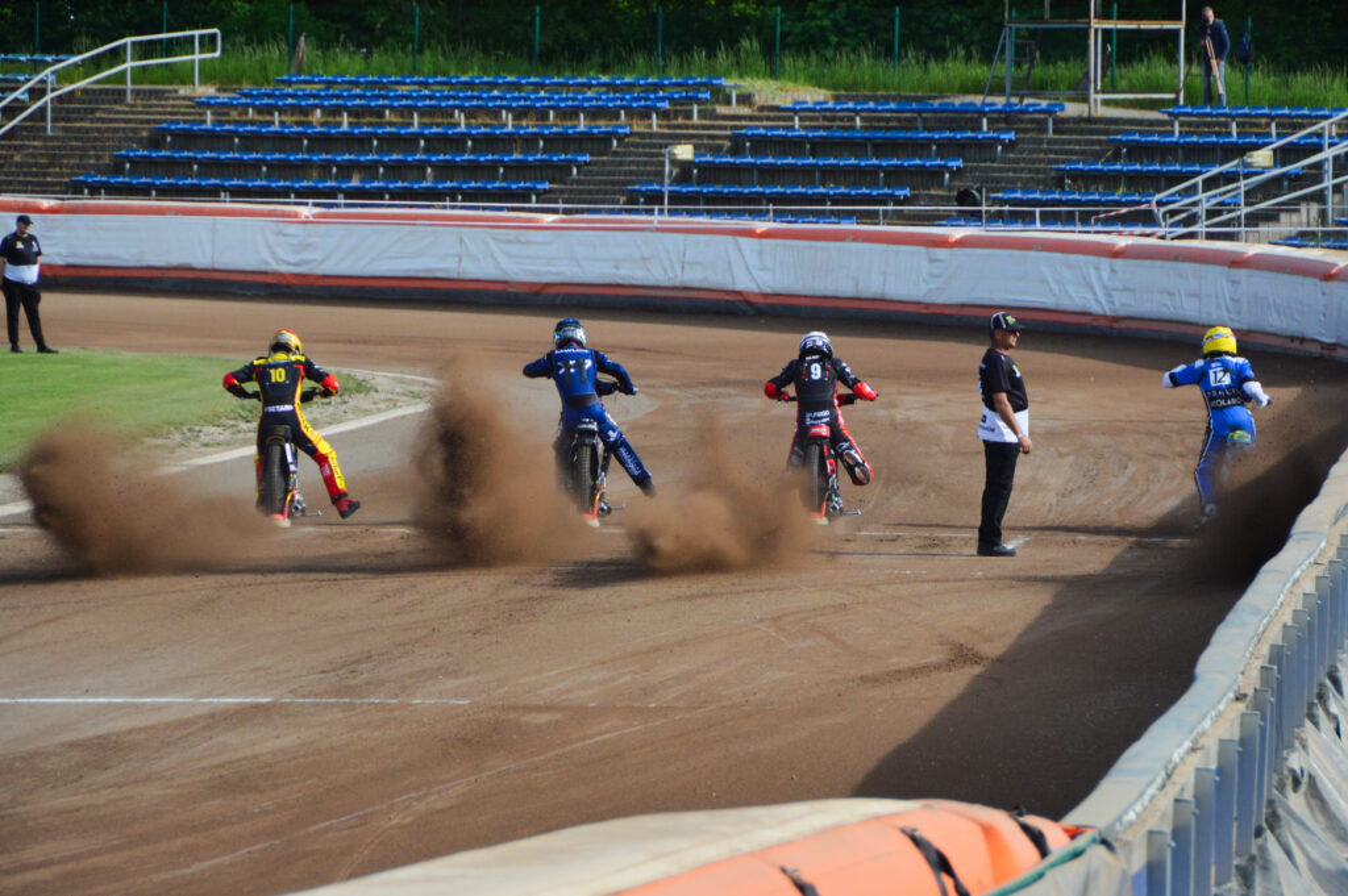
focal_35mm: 202
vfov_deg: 6.8
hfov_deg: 10.2
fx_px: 7576
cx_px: 674
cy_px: 448
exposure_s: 1/2000
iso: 400
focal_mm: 135
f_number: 5.6
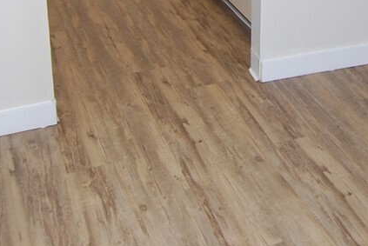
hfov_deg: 27.7
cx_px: 272
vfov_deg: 17.6
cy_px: -86
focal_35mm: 72
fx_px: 737
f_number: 4
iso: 200
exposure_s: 1/60
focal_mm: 12
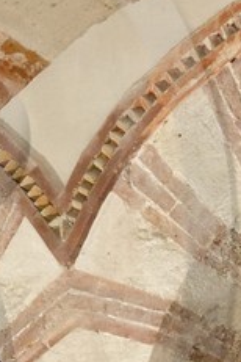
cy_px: 240
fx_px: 4167
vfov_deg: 5.0
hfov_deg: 3.3
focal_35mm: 415
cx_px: -252
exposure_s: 1/1.67
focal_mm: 60
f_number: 9
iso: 1600
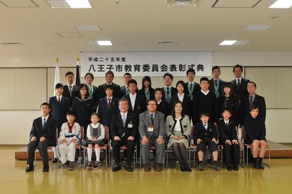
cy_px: 97
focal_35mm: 46
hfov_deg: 42.4
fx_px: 377
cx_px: 146
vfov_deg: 28.9
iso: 500
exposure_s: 1/125
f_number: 3.5
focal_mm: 31
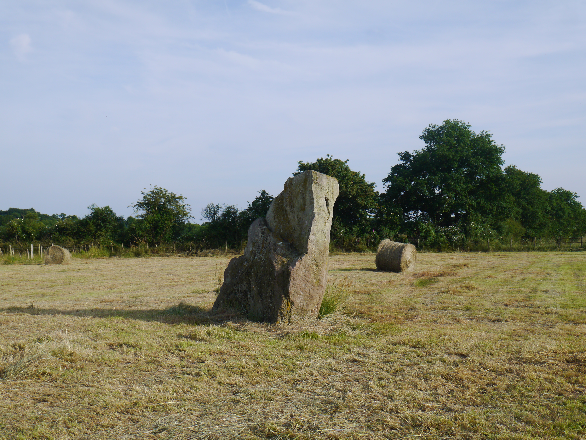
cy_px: 220
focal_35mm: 40
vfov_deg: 36.0
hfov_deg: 46.8
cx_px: 293
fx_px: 677
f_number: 9
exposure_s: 1/320
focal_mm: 20
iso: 160
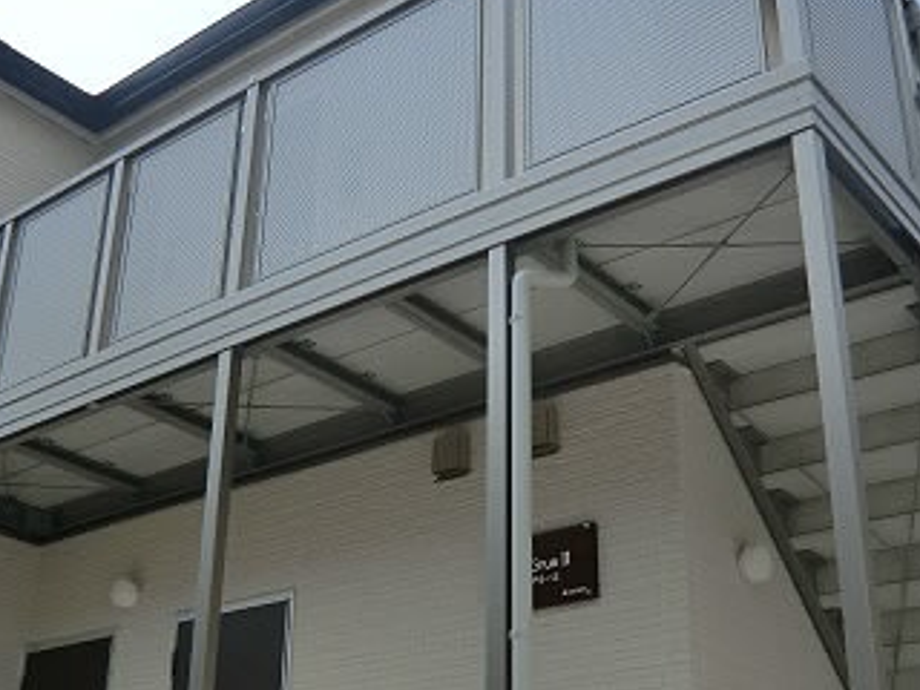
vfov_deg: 30.2
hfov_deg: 39.5
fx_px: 1276
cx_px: 385
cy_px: 423
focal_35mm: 48
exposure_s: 1/800
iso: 64
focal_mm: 4.3
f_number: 3.2
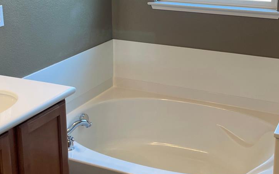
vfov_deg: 22.1
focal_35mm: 57
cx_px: 161
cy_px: 11
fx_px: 433
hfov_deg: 35.6
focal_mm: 5.1
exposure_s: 1/120
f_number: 1.6
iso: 80
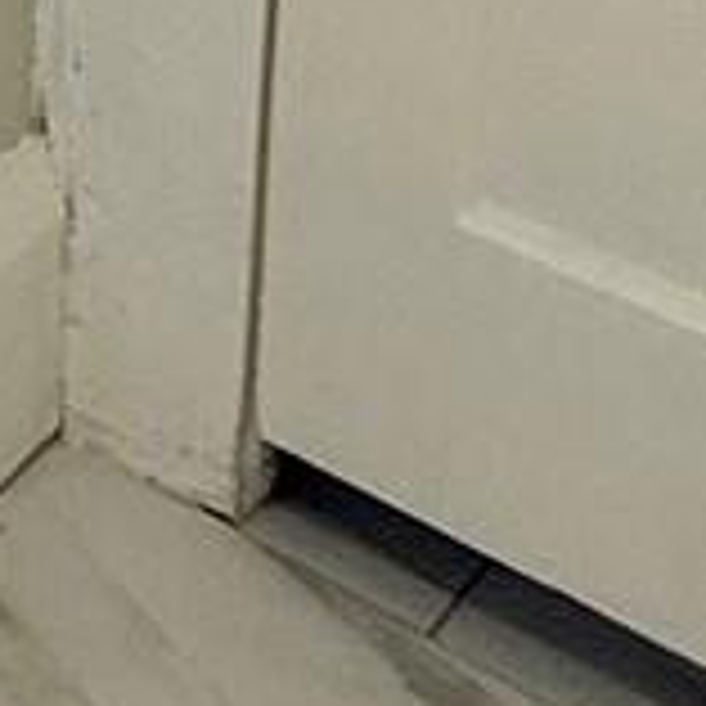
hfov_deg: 11.2
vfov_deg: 9.9
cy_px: -1502
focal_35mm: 126
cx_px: -1061
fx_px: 2907
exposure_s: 1/120
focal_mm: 2.22
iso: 80
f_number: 2.2
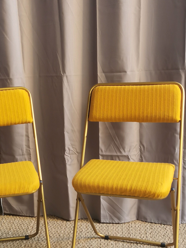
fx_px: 380
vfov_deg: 36.1
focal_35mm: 53
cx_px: 60
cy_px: 137
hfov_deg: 27.3
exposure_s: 1/120
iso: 125
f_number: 1.8
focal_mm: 5.58
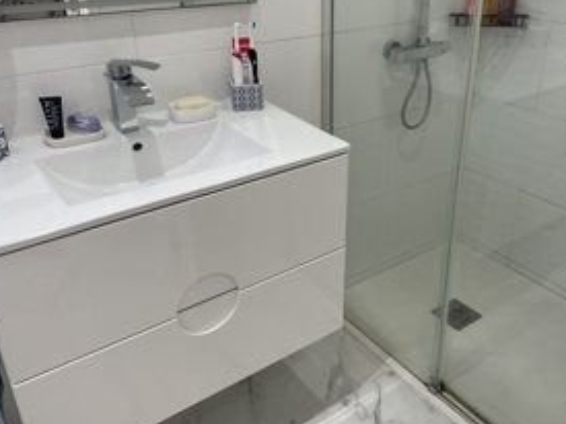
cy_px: 185
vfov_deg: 41.7
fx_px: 556
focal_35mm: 34
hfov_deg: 53.6
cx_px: 342
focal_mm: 4.2
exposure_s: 1/121
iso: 50
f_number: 1.6
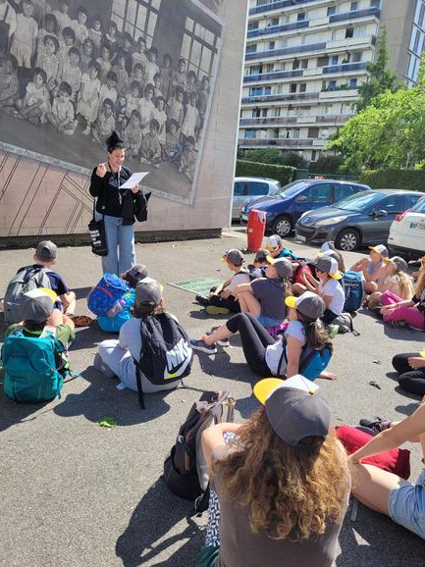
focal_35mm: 27
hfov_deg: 51.3
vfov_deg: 65.3
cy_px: 293
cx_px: 208
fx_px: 442
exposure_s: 1/1182
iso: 40
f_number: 1.8
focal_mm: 5.4
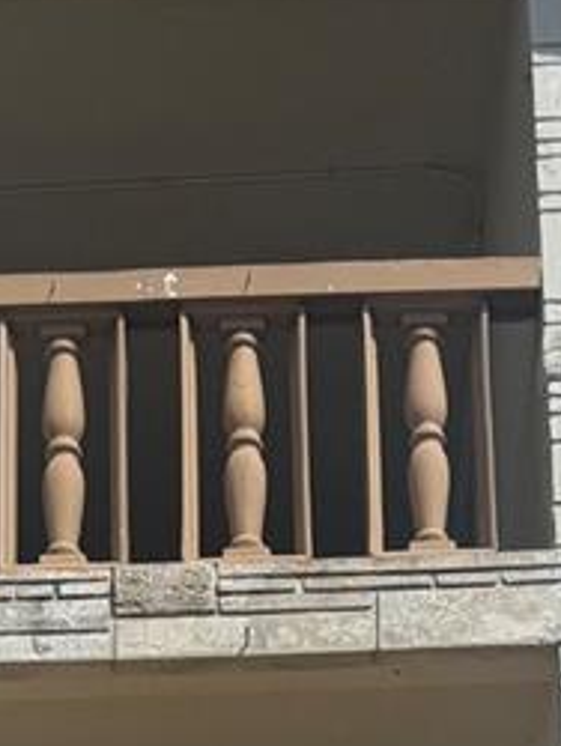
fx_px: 2481
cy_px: 1483
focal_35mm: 115
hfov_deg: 12.9
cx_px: 191
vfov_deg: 14.3
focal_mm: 6.76
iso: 80
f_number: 1.78
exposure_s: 1/10309
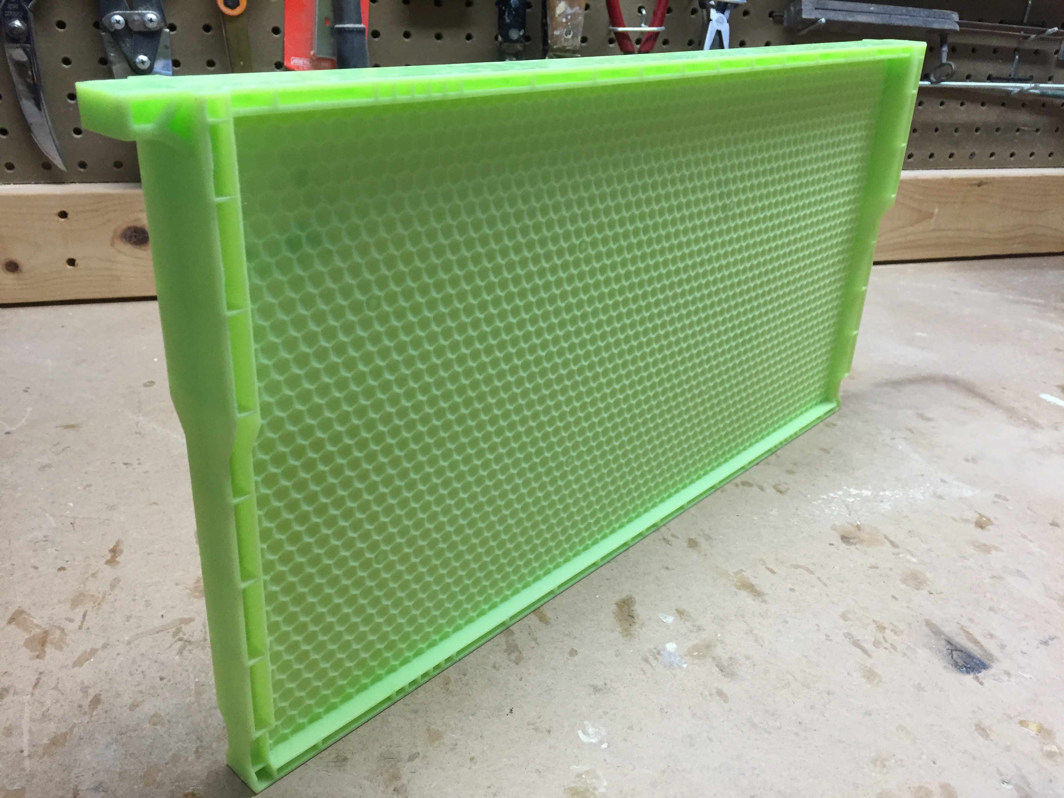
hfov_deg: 61.7
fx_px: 891
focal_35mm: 29
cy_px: 399
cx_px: 532
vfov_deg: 48.2
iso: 50
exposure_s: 1/30
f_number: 2.2
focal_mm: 4.15
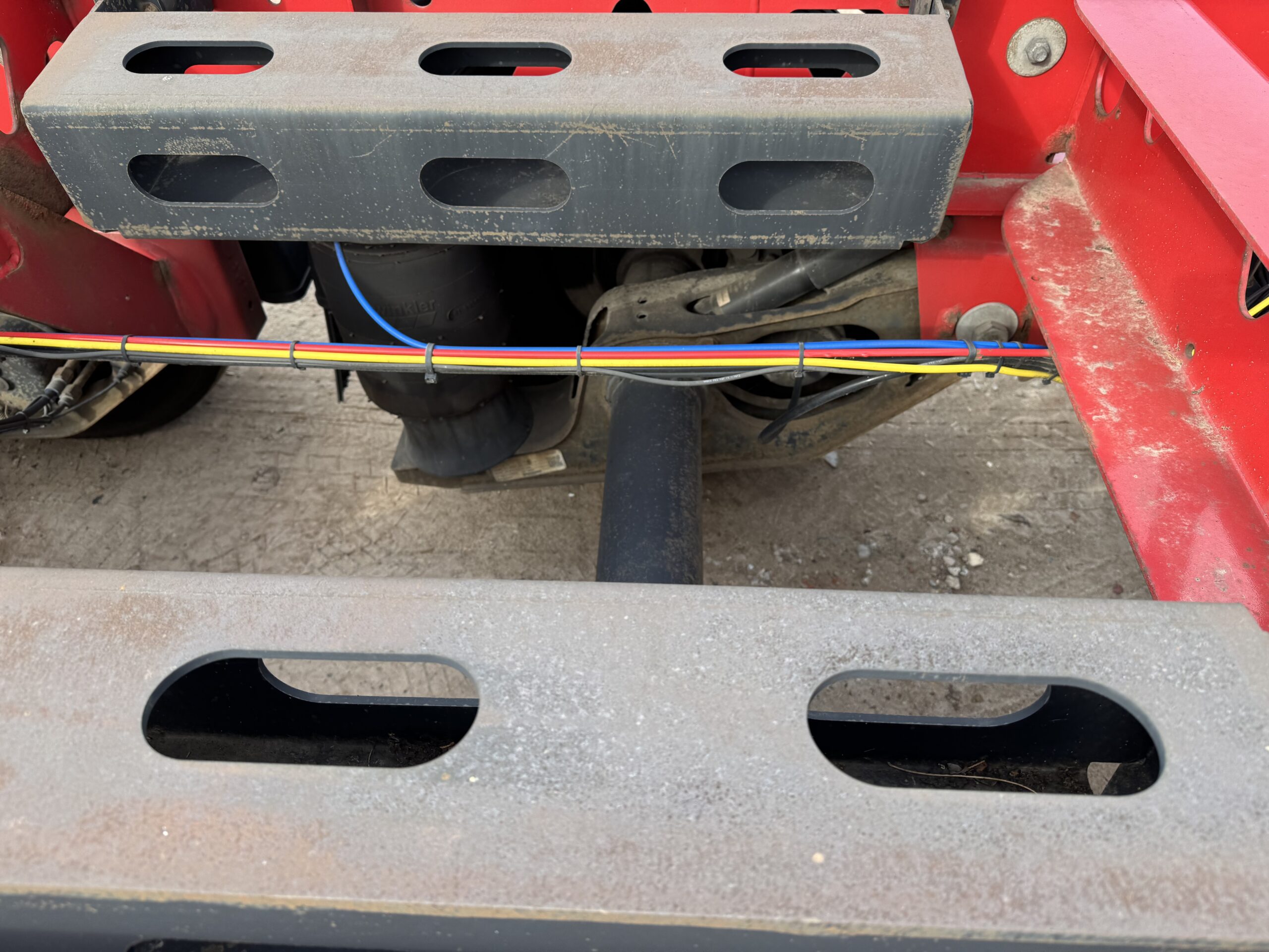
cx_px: 634
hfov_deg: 71.6
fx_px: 880
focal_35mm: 24
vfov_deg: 56.8
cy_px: 476
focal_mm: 6.76
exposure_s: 1/553
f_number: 1.78
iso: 80
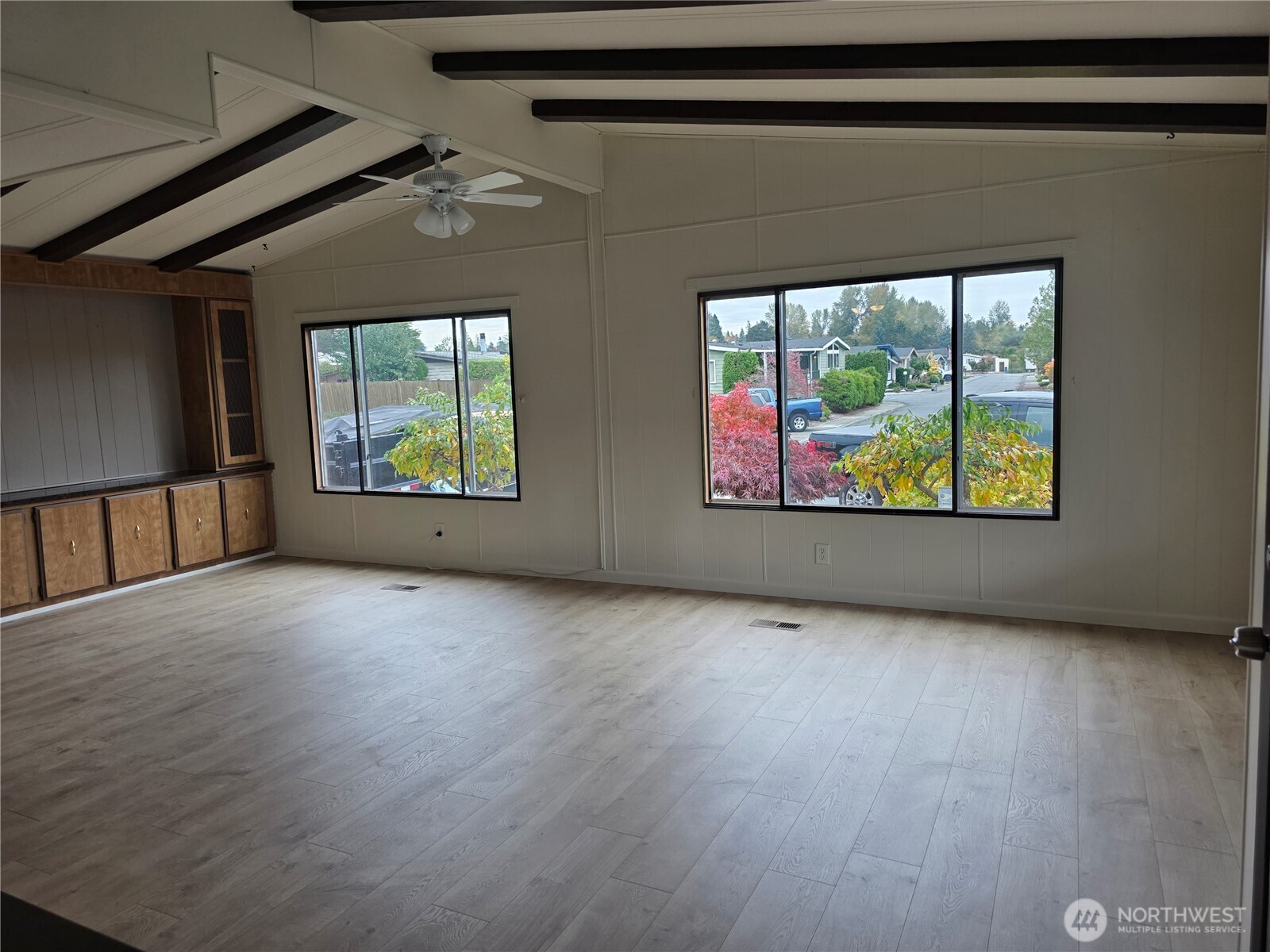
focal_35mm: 23
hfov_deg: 73.9
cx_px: 635
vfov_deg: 58.9
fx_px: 844
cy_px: 476
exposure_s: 1/180
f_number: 1.7
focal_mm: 6.3
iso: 125
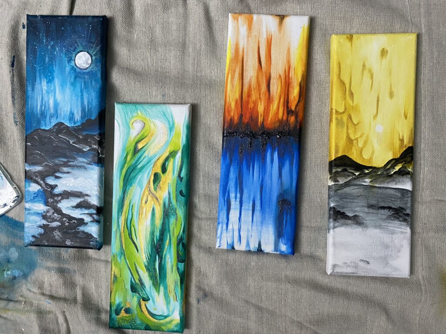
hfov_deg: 67.3
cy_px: 167
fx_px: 335
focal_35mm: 26
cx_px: 223
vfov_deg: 53.1
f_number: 1.8
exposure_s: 1/60
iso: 500
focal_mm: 4.25
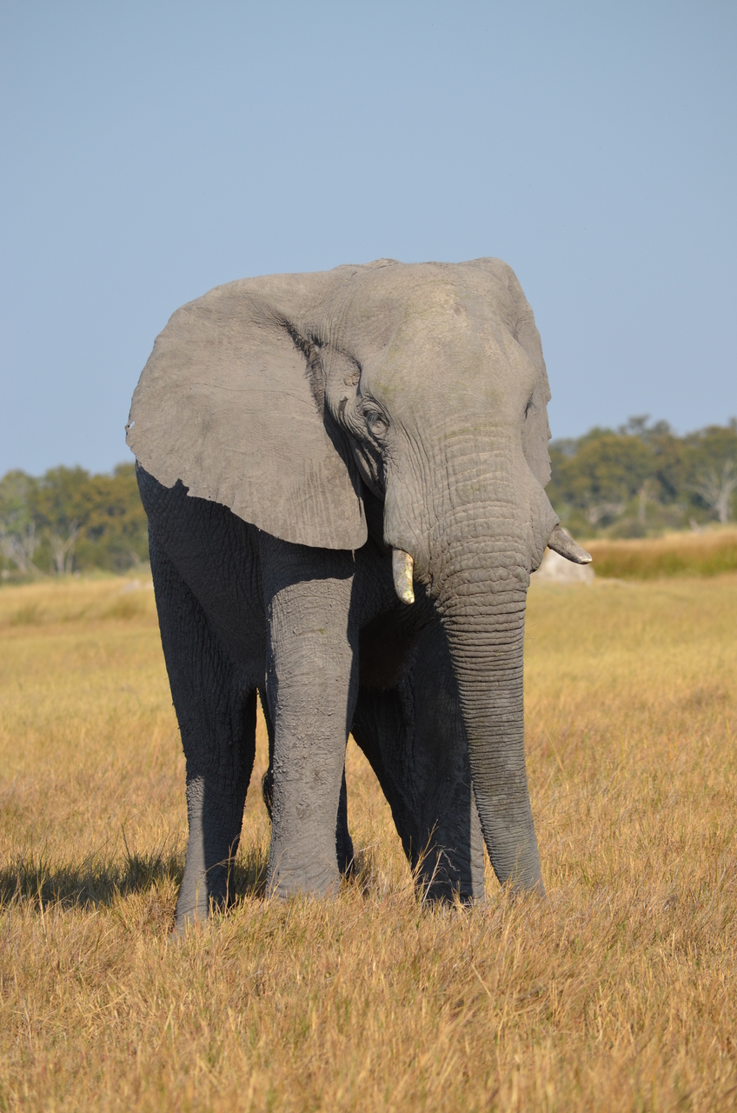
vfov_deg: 6.6
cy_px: 556
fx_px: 9715
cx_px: 368
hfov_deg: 4.3
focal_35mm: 315
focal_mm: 210
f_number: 6.3
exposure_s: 1/640
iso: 200
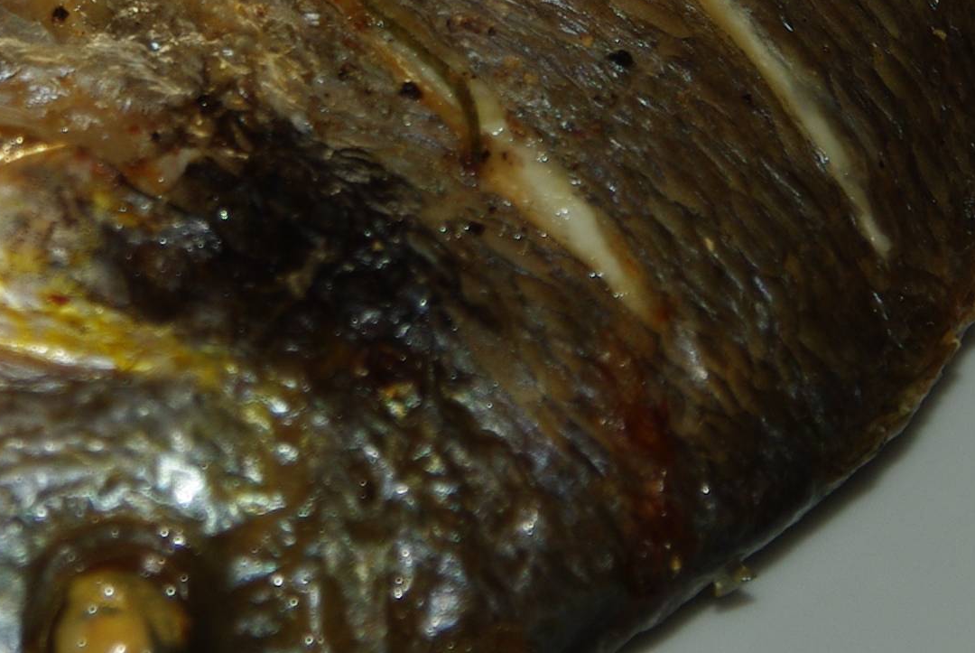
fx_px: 9138
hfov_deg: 6.1
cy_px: -83
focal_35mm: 337
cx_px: 494
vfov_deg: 4.1
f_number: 5.6
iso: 100
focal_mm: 63
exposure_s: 1/90
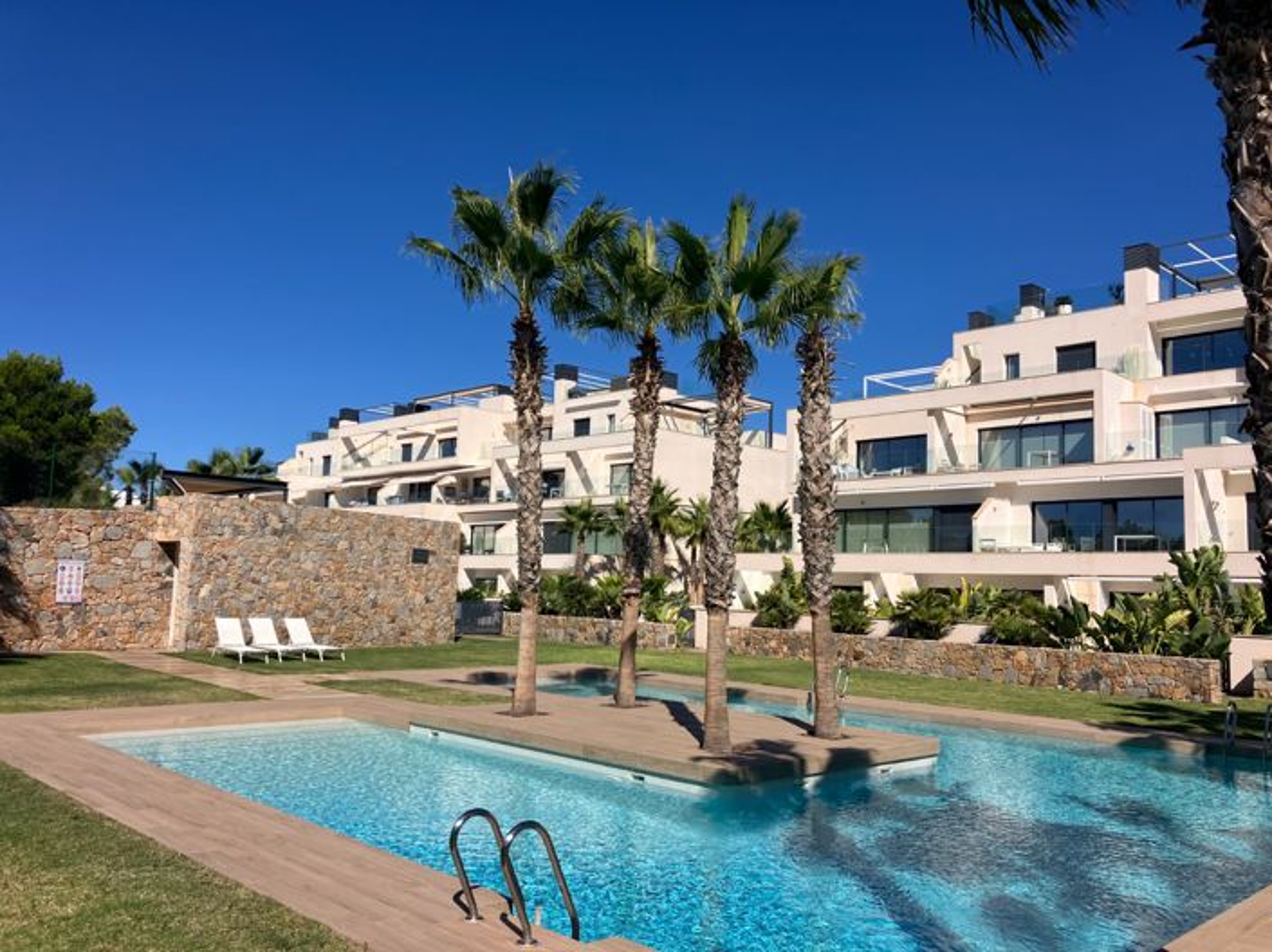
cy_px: 476
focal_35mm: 28
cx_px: 636
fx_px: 1028
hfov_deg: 63.5
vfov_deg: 49.7
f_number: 1.8
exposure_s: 1/4049
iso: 32
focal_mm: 3.99
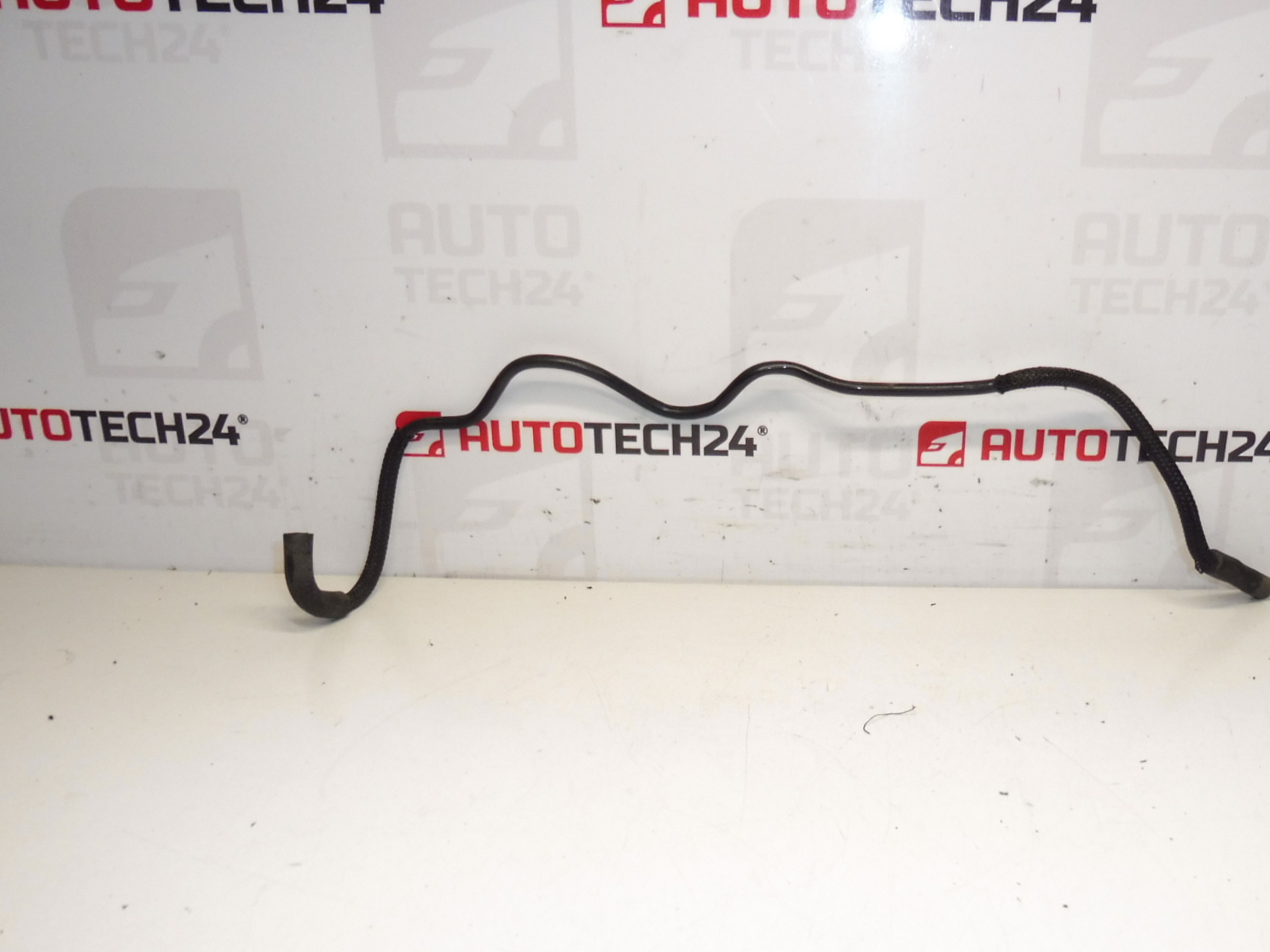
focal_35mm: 33
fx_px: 1211
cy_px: 595
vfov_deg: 42.6
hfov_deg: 54.7
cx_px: 796
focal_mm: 4.3
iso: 200
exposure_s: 1/160
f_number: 3.5
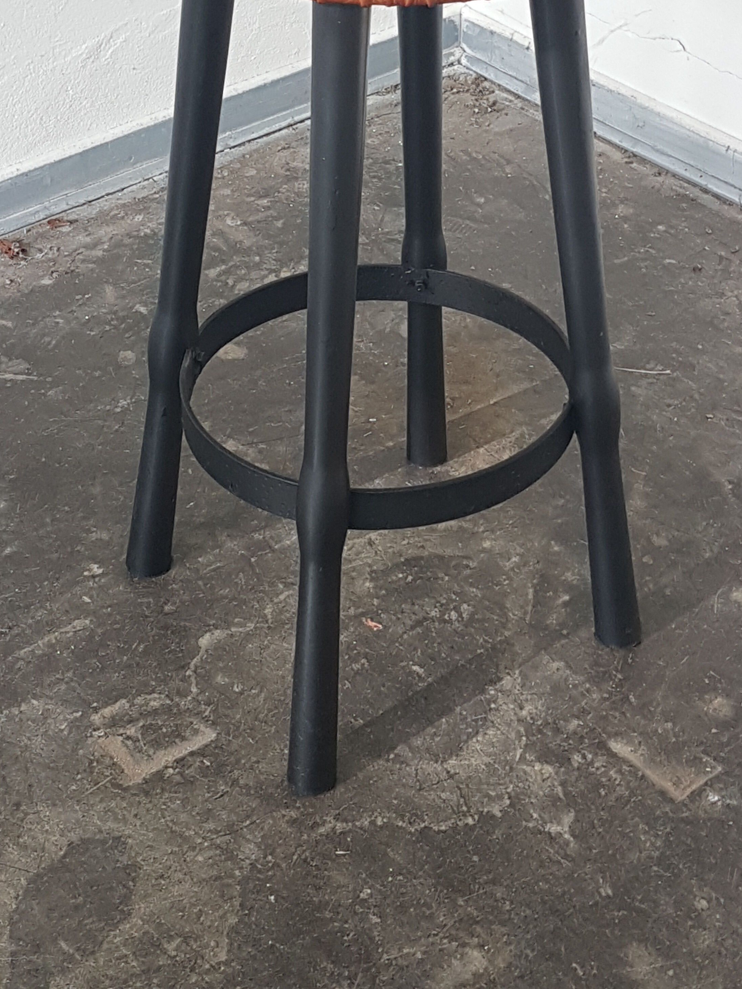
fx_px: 1029
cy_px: 310
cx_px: 399
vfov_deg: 50.2
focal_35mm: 36
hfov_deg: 39.6
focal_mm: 4.2
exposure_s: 1/50
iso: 80
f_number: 1.7
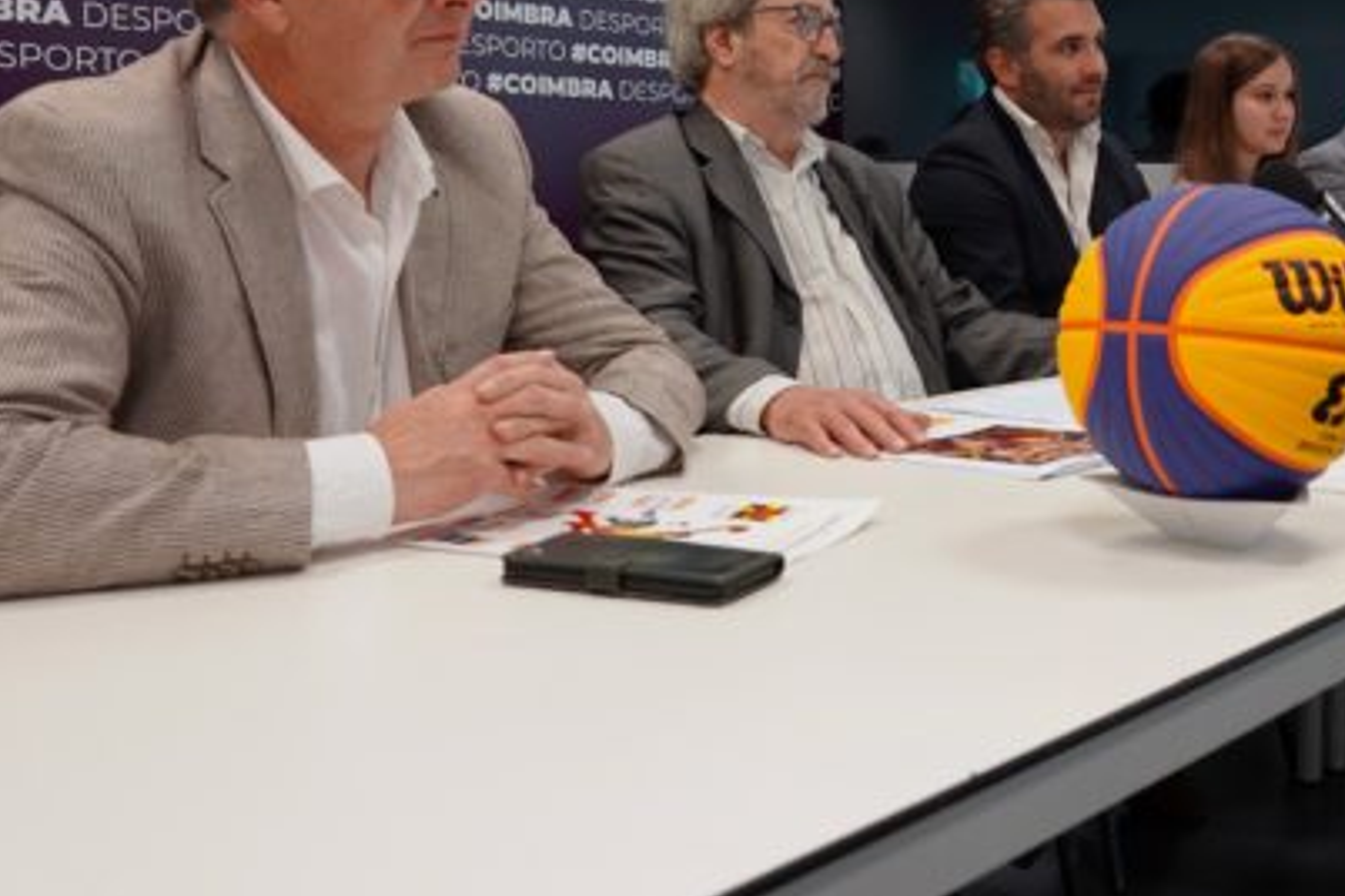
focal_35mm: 43
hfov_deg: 44.2
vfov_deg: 30.7
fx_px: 1606
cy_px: 227
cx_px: 980
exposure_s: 1/30
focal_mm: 8.8
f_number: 2.4
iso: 100
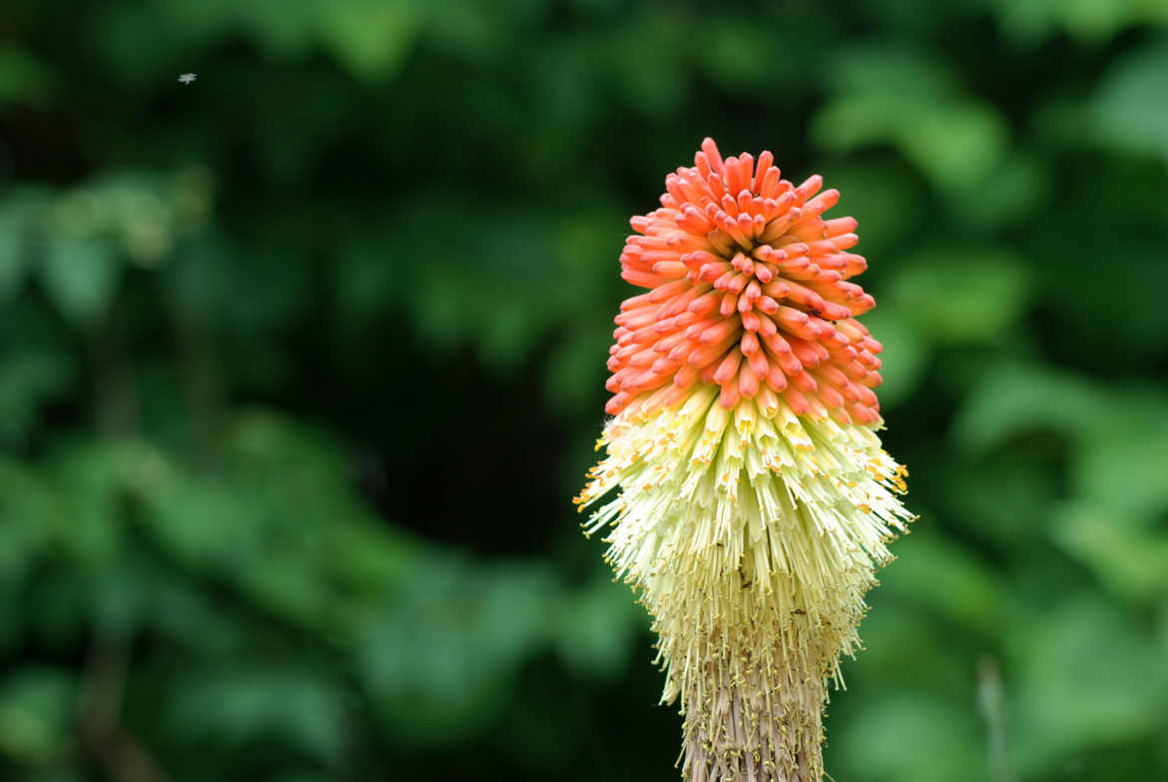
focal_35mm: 138
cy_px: 391
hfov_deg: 14.8
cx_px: 584
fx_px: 4482
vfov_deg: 10.0
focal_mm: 92
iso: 200
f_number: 8
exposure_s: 1/80
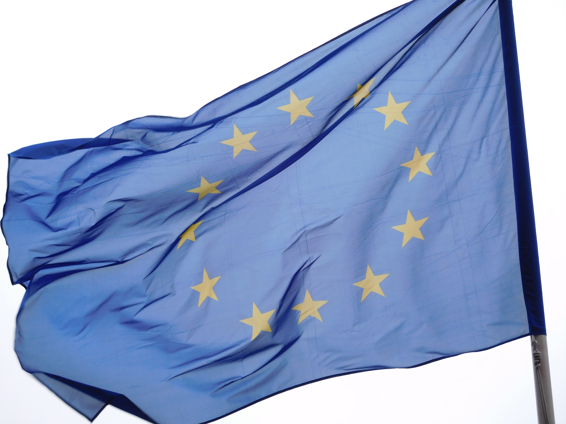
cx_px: 283
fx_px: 2044
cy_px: 212
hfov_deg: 15.8
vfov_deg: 11.9
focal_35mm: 125
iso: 125
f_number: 5
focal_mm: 22.3
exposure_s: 1/250
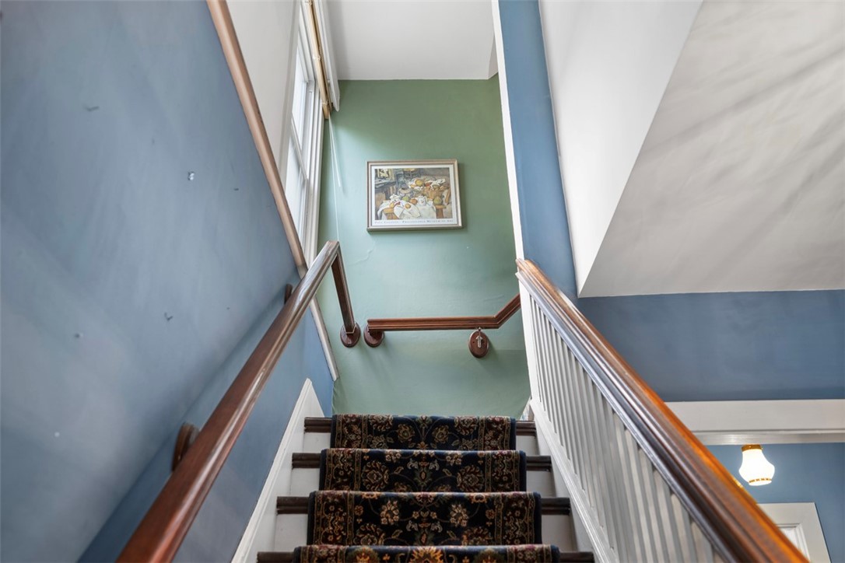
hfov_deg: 61.9
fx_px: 704
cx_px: 422
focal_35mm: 30
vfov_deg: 43.6
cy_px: 282
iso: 400
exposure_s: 1
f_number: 4
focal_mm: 30
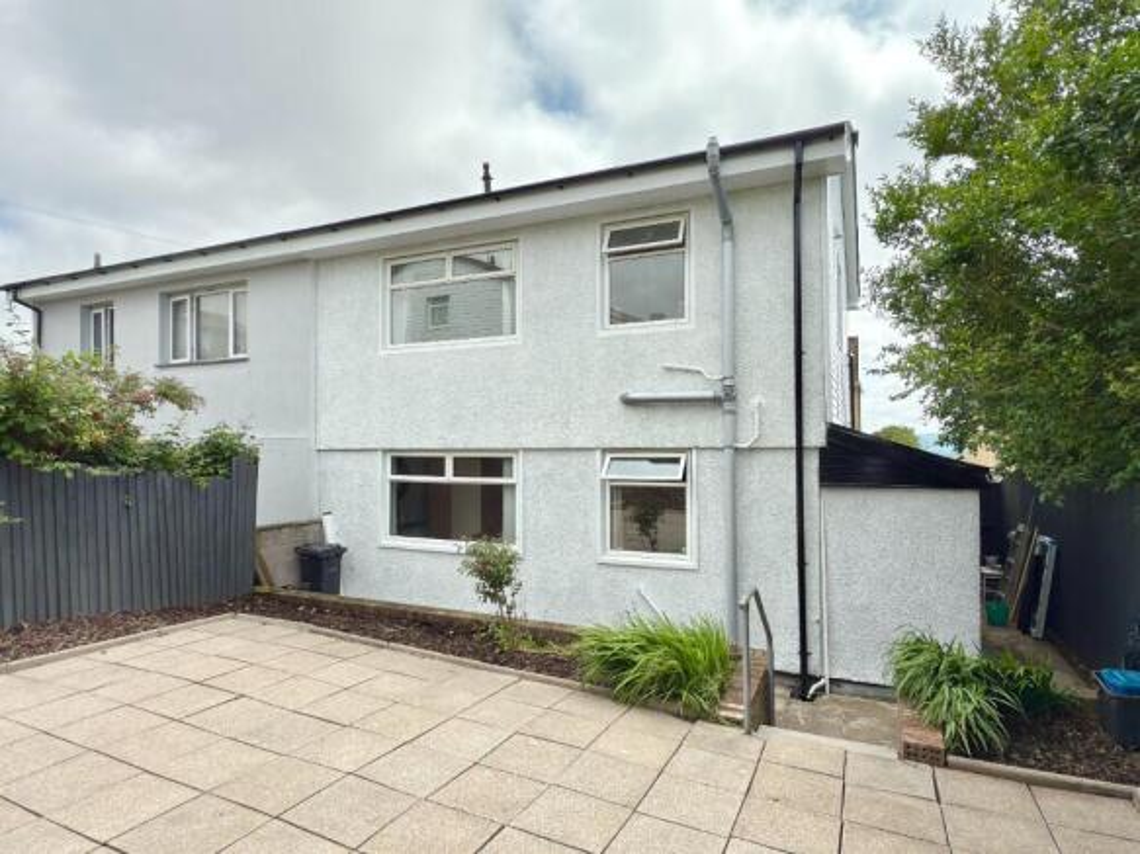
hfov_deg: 81.8
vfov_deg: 66.0
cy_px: 427
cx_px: 570
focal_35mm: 20
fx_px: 659
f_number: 2.2
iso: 25
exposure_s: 1/899
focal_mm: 2.22
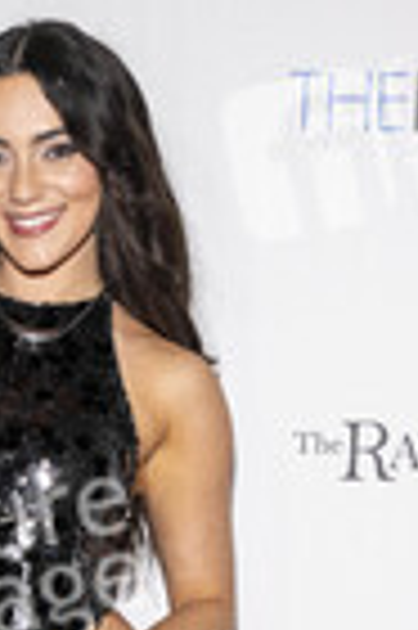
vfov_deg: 19.7
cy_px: 810
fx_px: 1666
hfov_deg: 14.2
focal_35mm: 95
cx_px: 45
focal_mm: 33.5
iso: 800
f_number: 5.6
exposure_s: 1/200
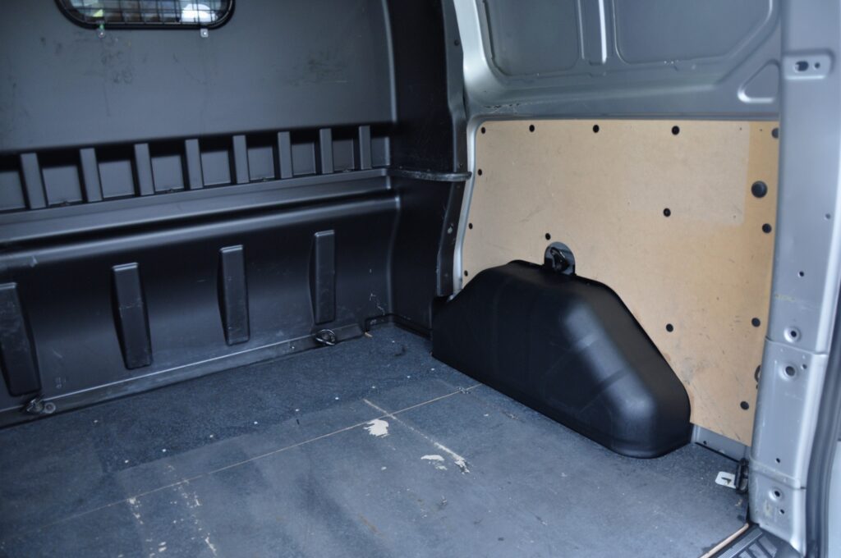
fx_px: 630
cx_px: 420
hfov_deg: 67.4
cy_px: 279
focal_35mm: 27
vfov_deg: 47.8
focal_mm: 18
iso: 500
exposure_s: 1/10
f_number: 3.5
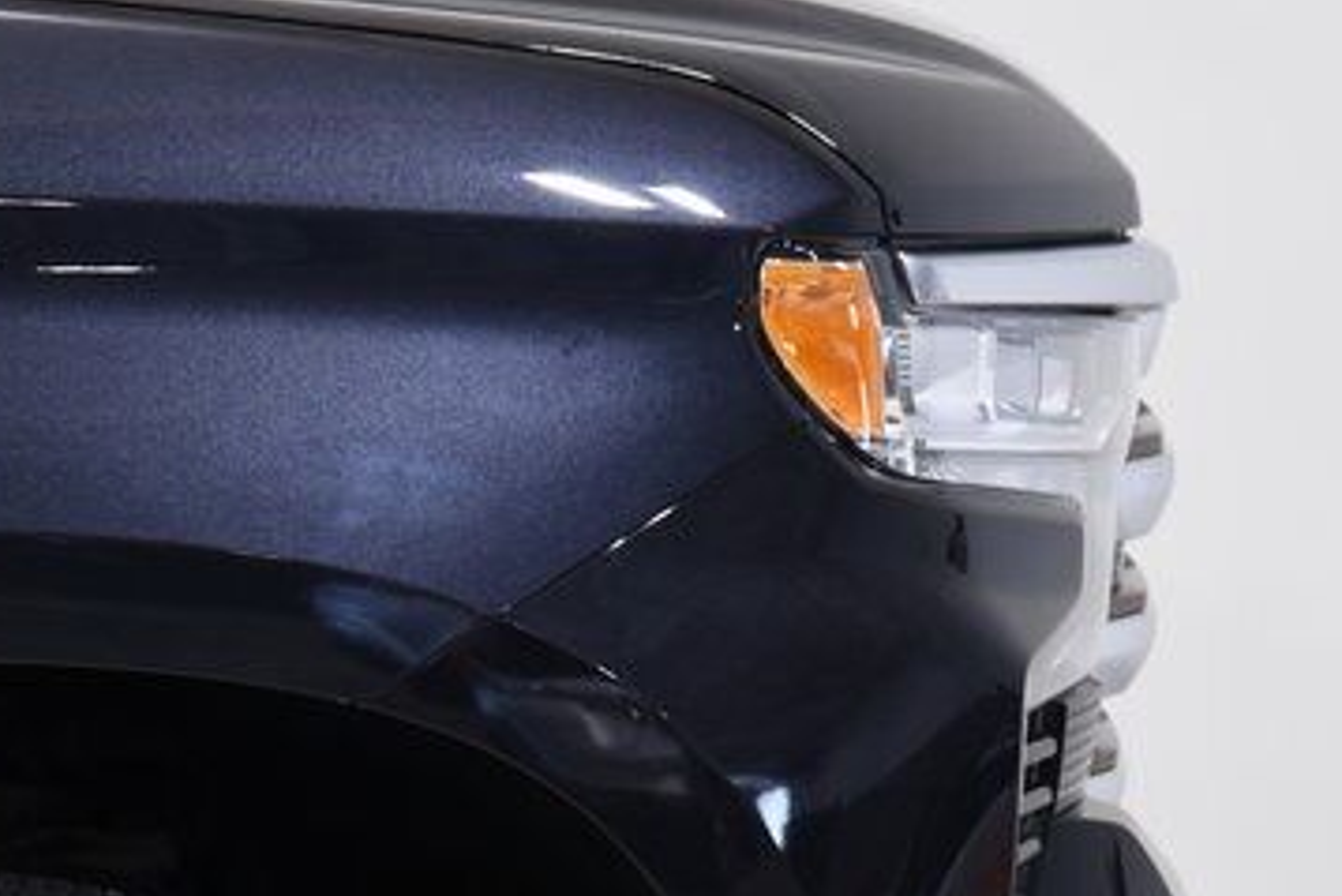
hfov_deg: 10.6
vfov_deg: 7.2
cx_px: -472
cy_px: 1012
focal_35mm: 189
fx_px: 7048
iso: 1600
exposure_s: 1/80
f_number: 4.5
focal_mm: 66
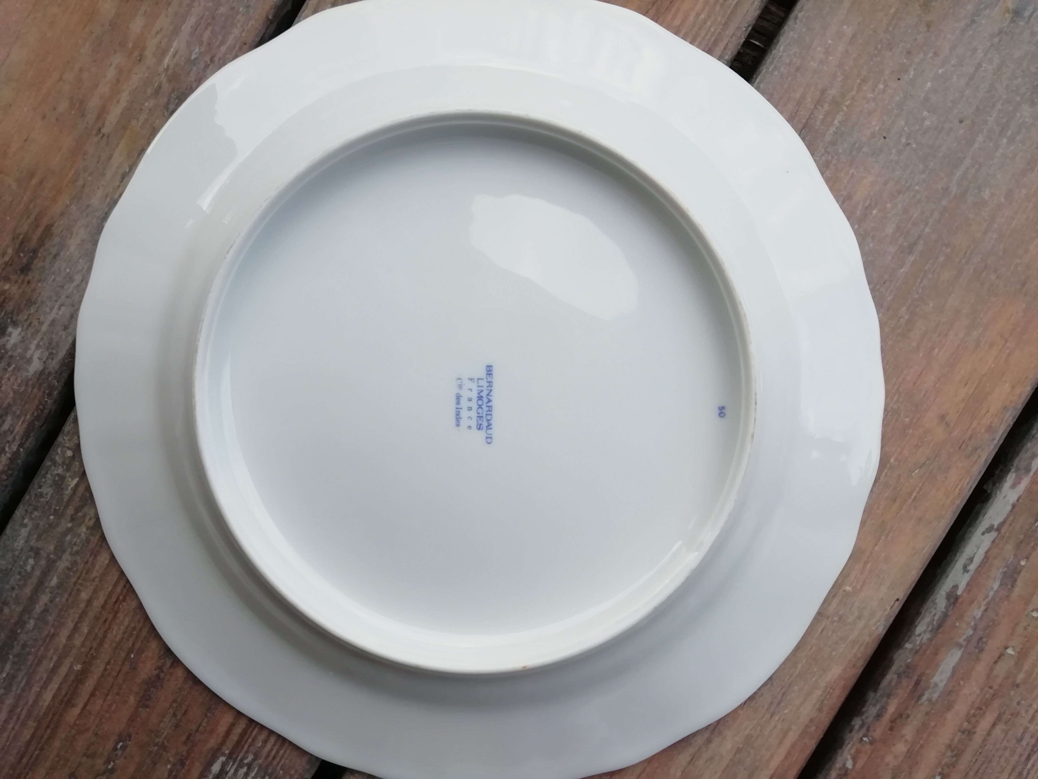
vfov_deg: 53.1
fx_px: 780
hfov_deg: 67.3
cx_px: 519
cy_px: 390
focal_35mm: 26
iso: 50
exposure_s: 1/196
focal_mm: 3.21
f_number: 2.2
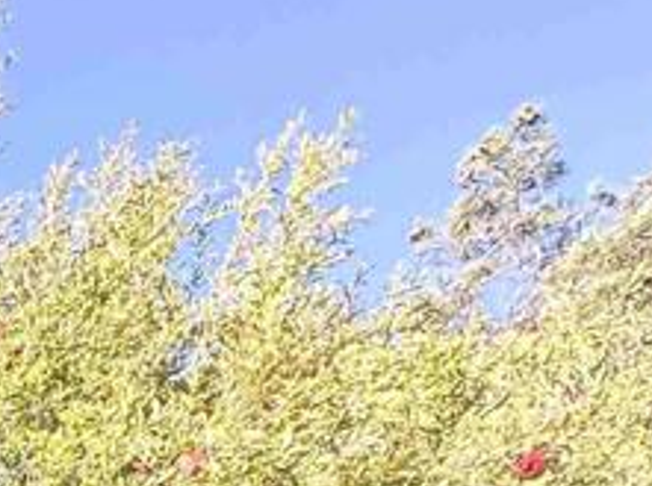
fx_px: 1222
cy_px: 1060
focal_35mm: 65
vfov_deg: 15.8
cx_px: -590
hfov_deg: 19.7
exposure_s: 1/157
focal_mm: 2.22
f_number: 2.2
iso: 64
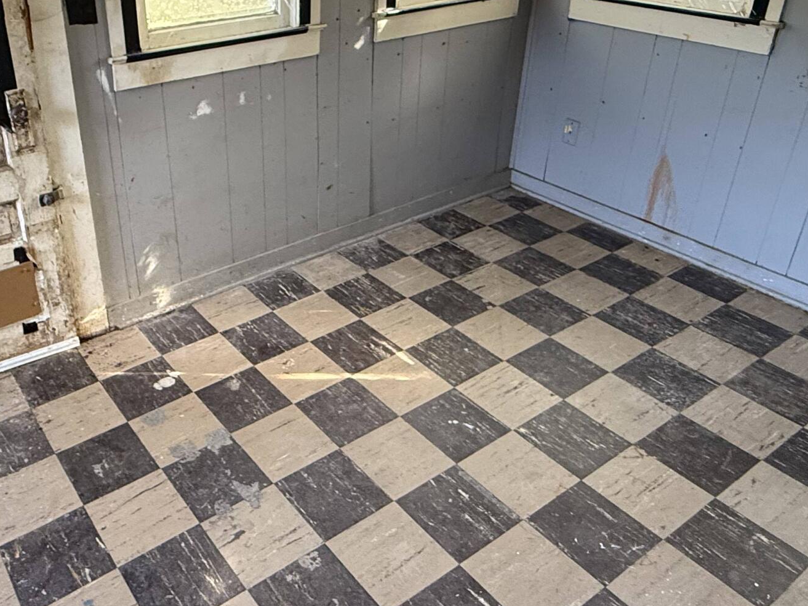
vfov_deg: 43.7
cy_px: 217
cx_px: 261
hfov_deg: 55.5
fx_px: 747
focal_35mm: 32
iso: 400
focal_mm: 2.22
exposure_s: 1/60
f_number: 2.2
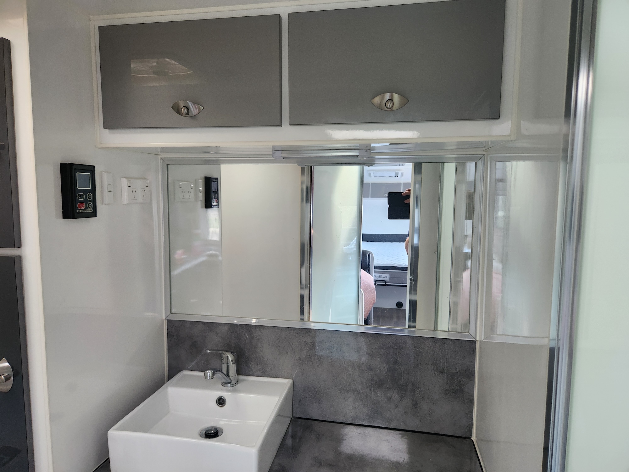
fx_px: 418
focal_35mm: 23
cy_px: 236
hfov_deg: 73.9
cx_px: 314
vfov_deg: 58.9
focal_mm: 5.4
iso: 200
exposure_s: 1/100
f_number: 1.8
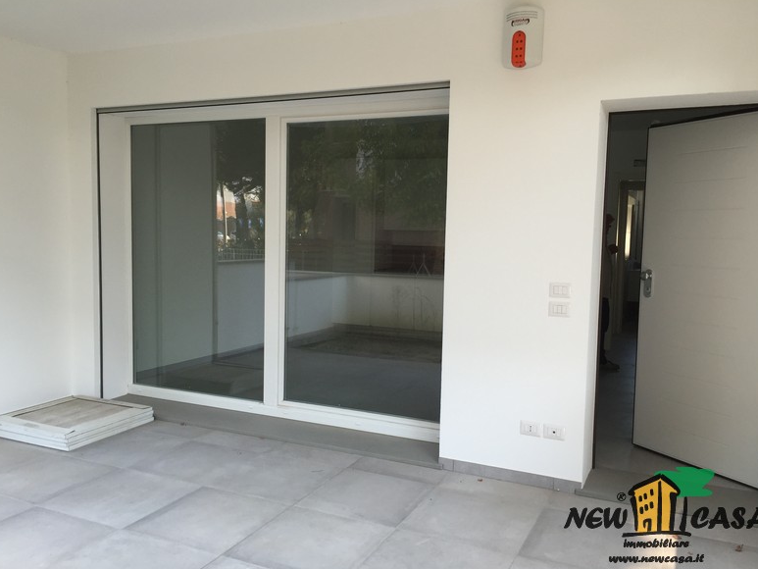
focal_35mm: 30
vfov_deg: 46.8
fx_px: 657
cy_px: 290
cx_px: 379
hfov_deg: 60.0
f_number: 2.2
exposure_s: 1/243
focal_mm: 4.15
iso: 32
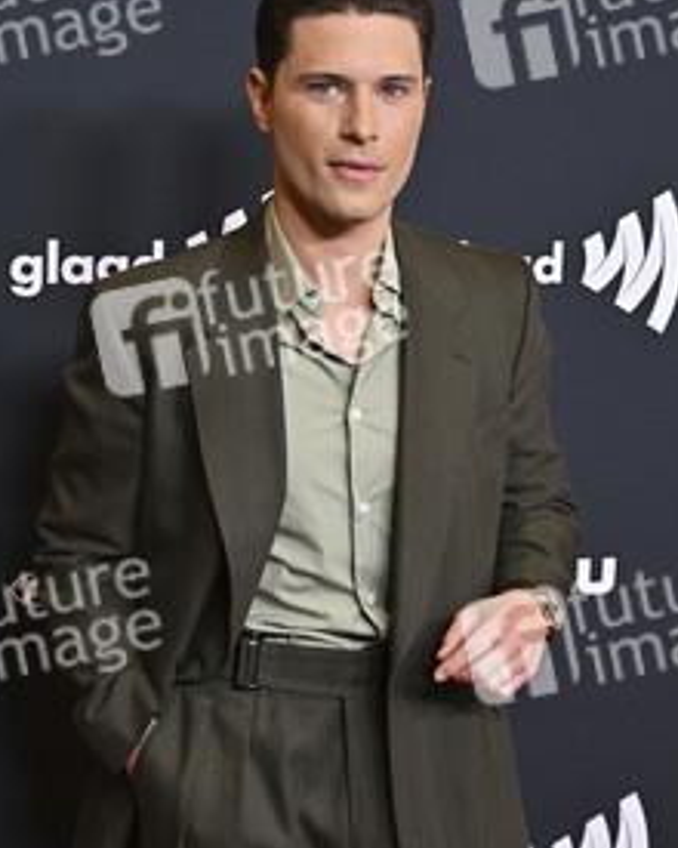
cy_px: 478
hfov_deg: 17.1
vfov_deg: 21.3
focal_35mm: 90
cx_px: 339
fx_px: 2257
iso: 4000
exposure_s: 1/250
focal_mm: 66
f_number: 5.6
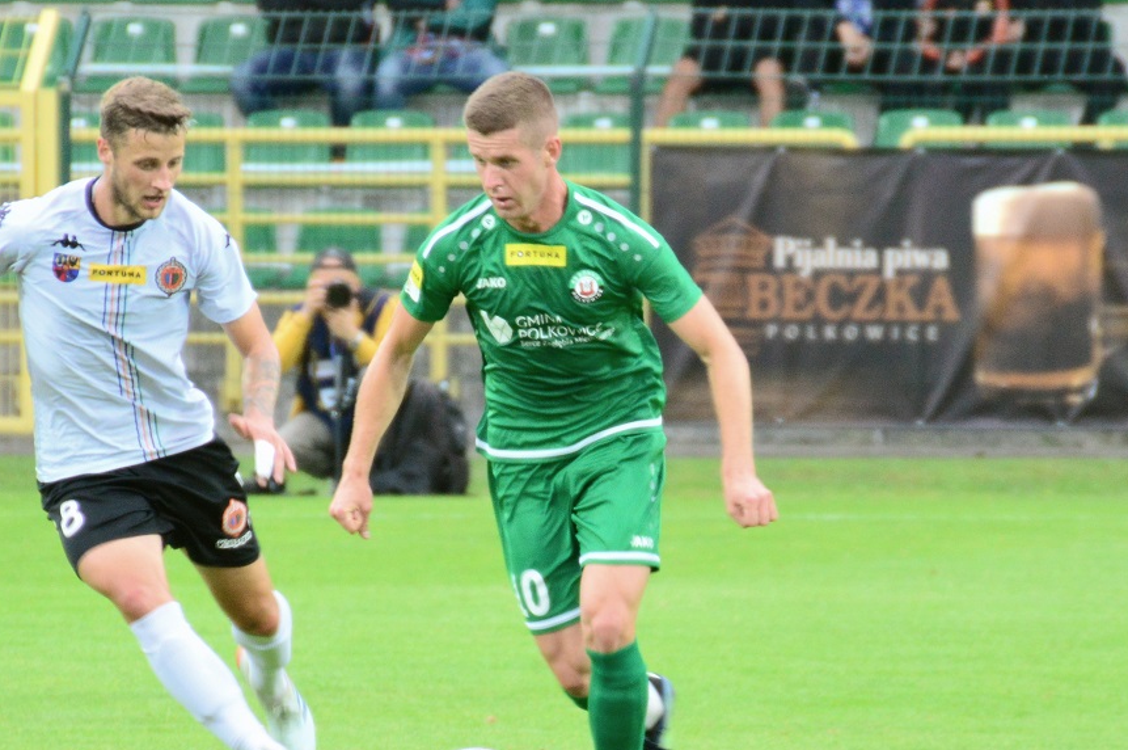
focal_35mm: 849
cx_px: 542
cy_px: 454
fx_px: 26571
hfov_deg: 2.4
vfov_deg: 1.6
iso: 900
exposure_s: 1/160
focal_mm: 270
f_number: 6.3
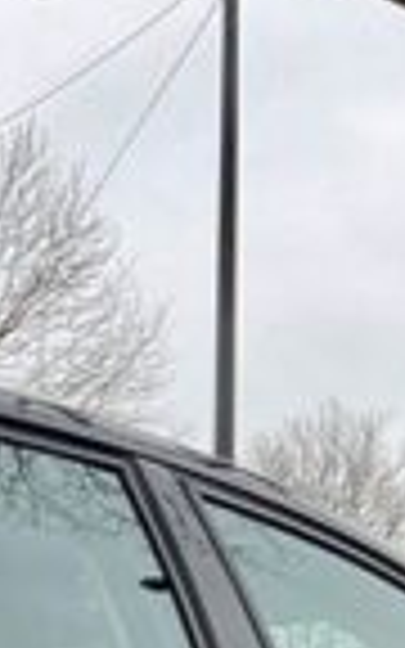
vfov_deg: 12.5
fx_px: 2702
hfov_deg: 8.0
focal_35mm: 153
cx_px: -544
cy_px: 1170
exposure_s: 1/323
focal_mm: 4.25
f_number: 1.8
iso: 32
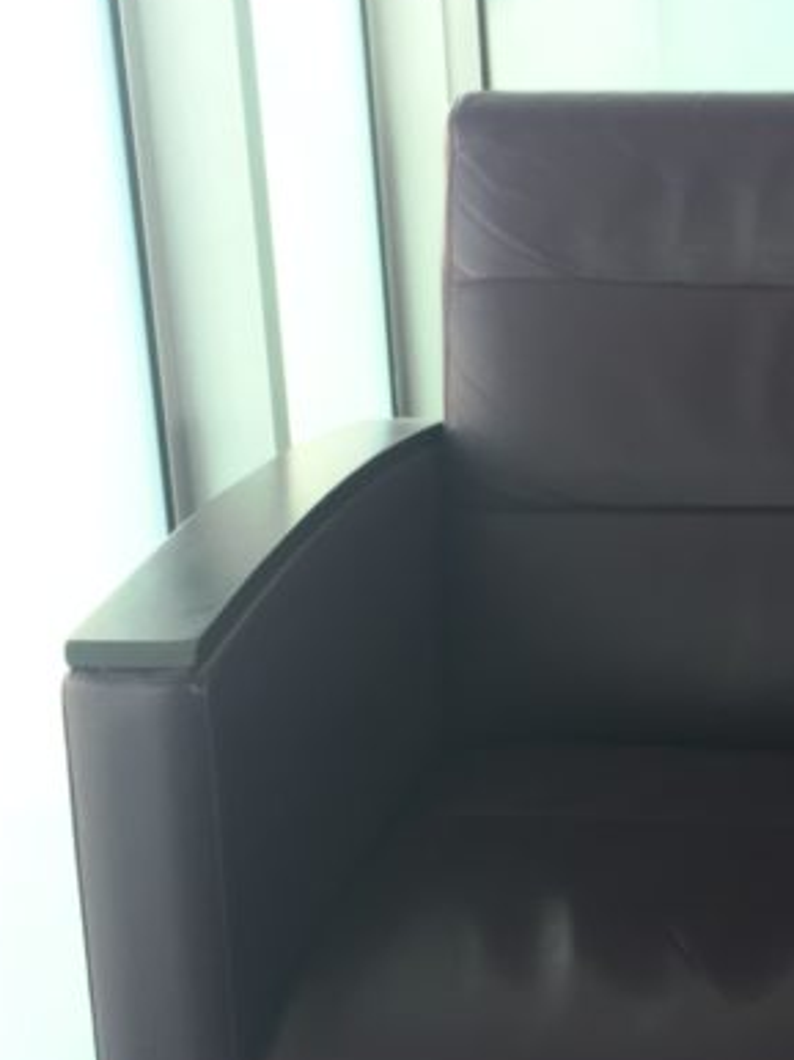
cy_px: 618
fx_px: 2358
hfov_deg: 18.5
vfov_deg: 25.3
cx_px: 838
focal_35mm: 77
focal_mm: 4.15
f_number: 2.2
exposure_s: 1/33
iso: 40
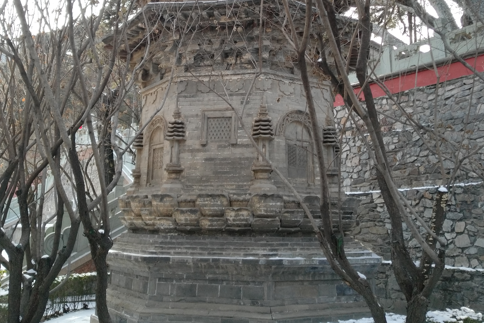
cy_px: 48
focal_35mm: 38
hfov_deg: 50.7
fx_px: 511
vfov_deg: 33.6
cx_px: 243
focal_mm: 3.95
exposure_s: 1/332
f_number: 1.8
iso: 186
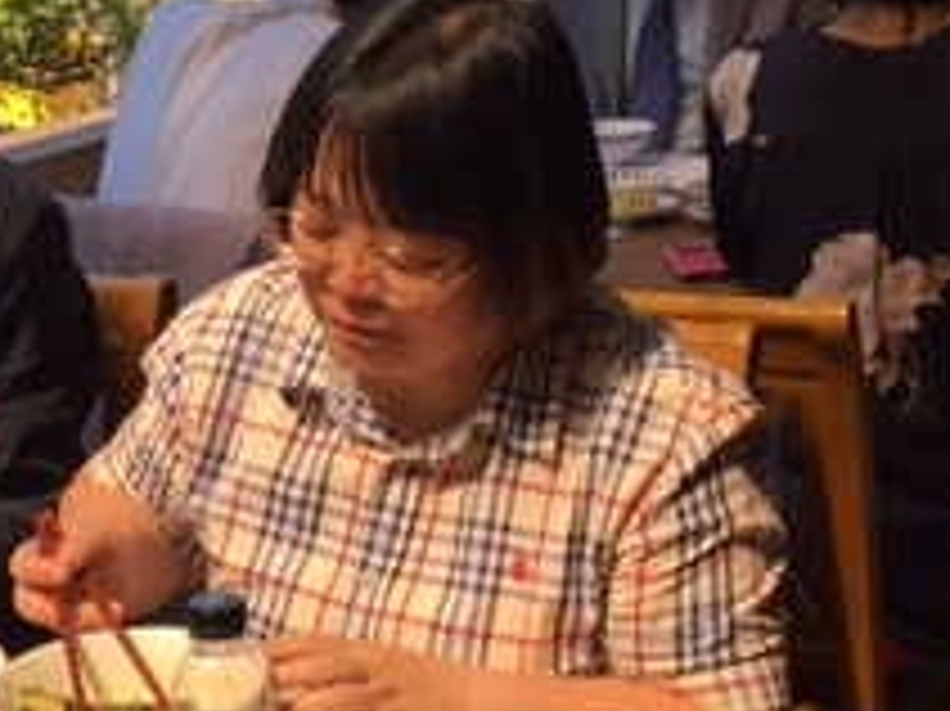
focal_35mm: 88
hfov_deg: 22.2
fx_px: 2414
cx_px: 297
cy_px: 279
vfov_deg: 16.7
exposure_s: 1/635
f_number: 2.2
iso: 25
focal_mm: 4.15
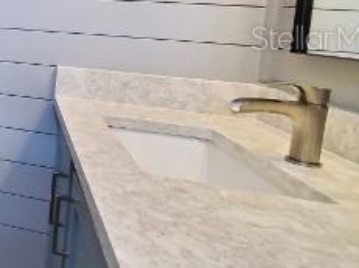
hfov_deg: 35.9
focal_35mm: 36
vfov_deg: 37.5
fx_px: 373
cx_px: -99
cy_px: 37
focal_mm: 1.8
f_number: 2.2
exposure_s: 1/60
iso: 200
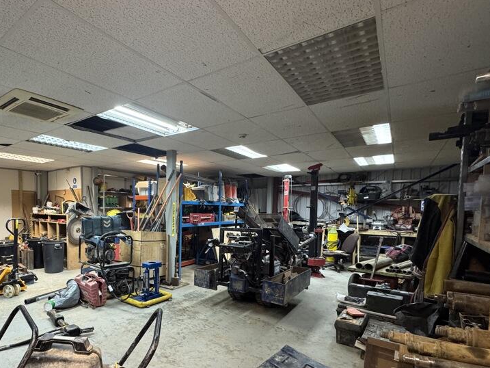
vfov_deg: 65.2
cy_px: 226
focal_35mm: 20
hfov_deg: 78.2
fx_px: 283
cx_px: 150
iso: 250
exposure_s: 1/50
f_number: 2.2
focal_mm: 2.22
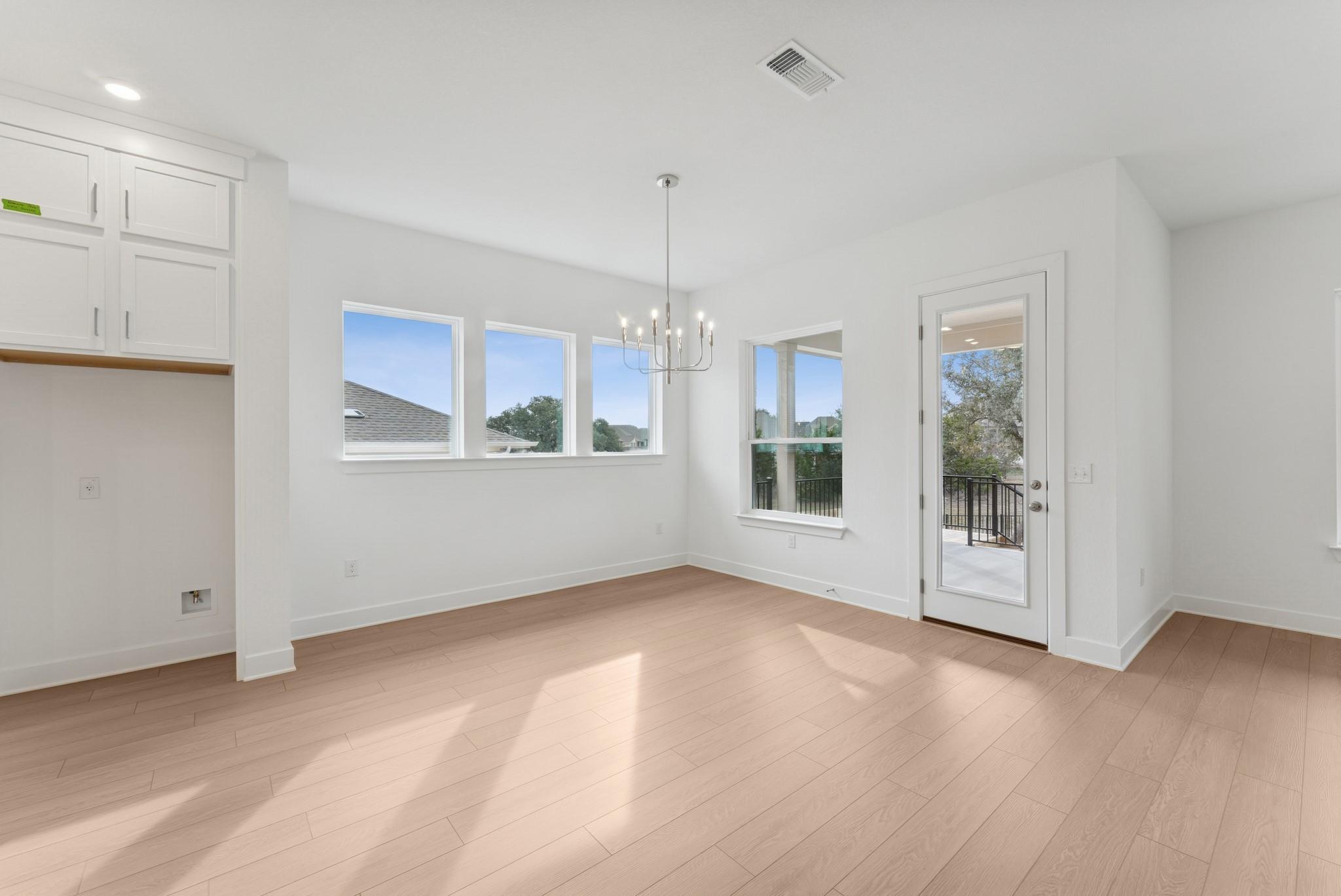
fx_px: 522
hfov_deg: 104.2
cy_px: 448
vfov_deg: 81.3
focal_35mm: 14
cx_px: 670
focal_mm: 14
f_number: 14
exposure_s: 1/8
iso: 100
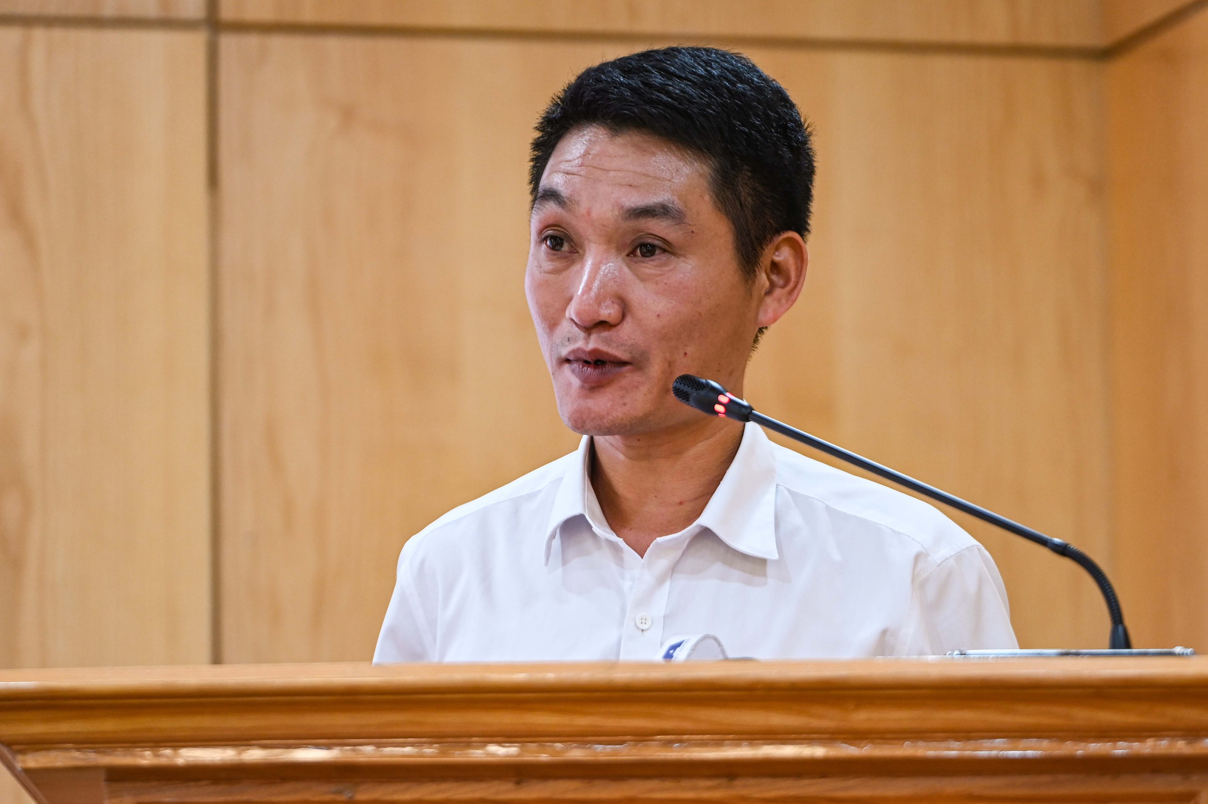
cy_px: 402
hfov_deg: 10.3
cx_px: 604
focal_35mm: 200
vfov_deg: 6.9
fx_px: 6706
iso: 640
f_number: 3.5
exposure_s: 1/160
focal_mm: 200
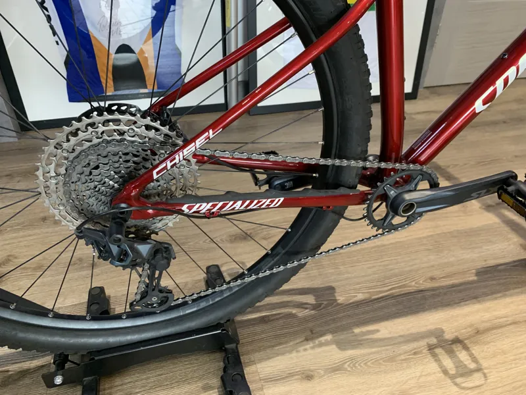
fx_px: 395
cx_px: 263
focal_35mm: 26
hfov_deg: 67.3
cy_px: 198
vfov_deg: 53.1
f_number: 1.8
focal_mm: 4.25
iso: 250
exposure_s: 1/50
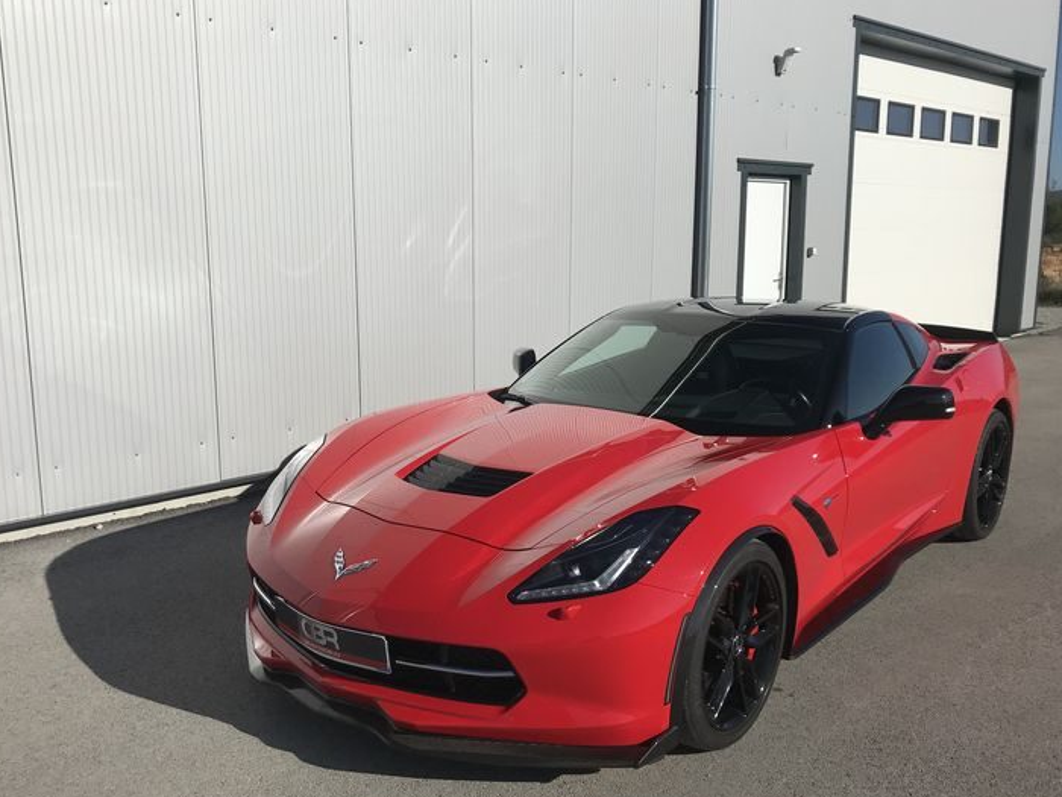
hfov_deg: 56.7
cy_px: 424
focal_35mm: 32
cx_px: 467
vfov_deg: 44.1
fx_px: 982
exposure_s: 1/6410
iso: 25
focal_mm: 3.99
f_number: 1.8
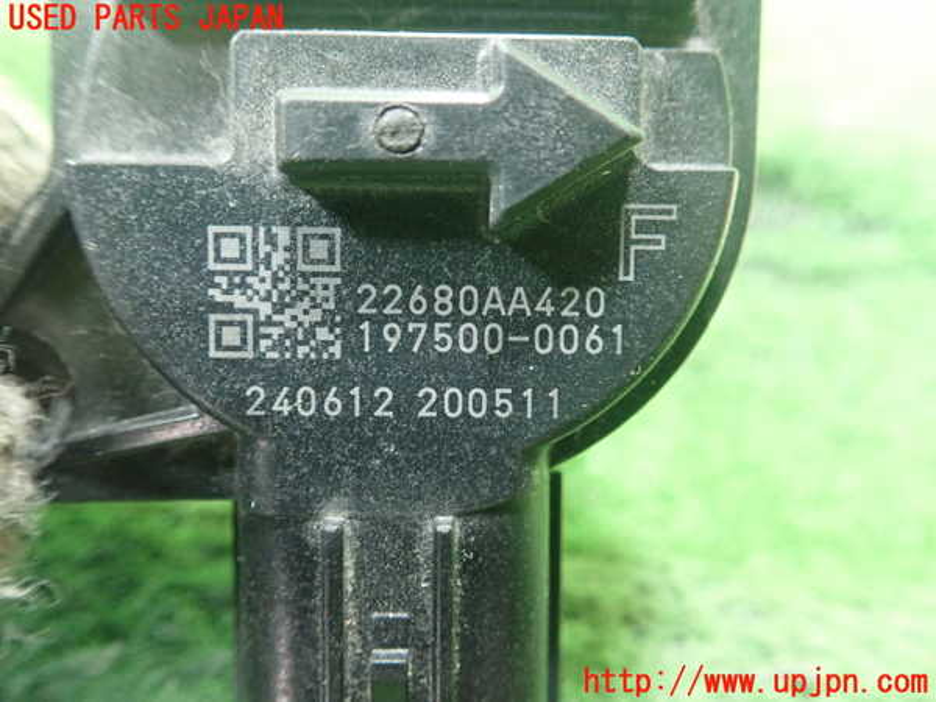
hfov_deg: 60.0
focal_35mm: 30
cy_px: 351
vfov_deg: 46.8
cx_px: 468
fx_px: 811
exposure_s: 1/50
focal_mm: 5.5
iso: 800
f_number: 2.3
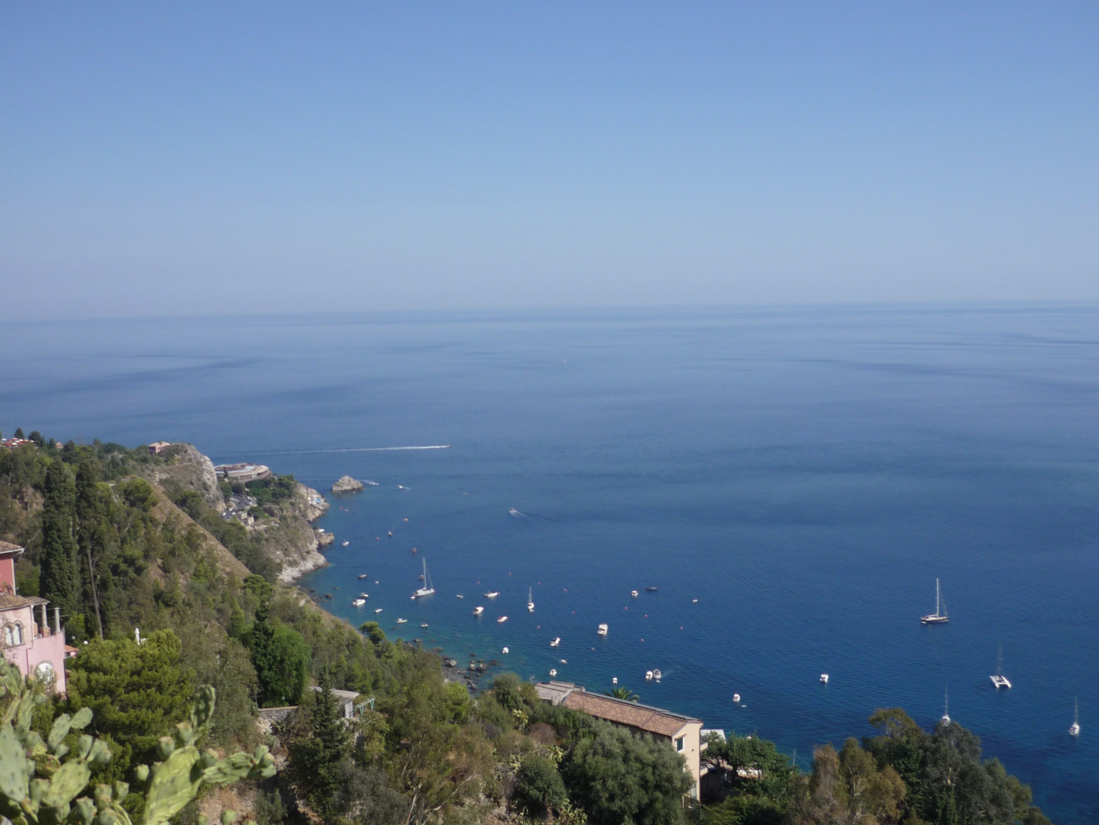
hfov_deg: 49.0
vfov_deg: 37.7
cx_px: 550
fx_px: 1206
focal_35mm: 38
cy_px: 412
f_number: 8
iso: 100
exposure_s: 1/250
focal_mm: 5.5
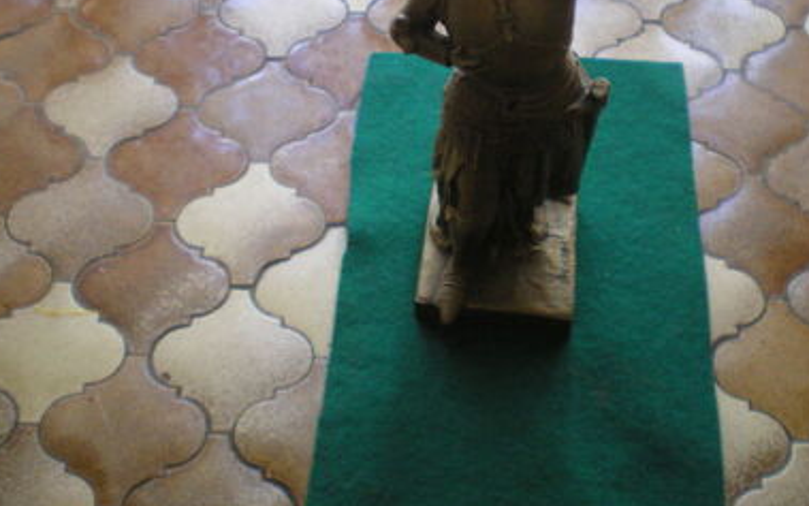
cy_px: 128
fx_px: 1125
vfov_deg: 25.1
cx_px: 478
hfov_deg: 39.4
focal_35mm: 51
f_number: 3.1
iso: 400
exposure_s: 1/50
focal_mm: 6.3
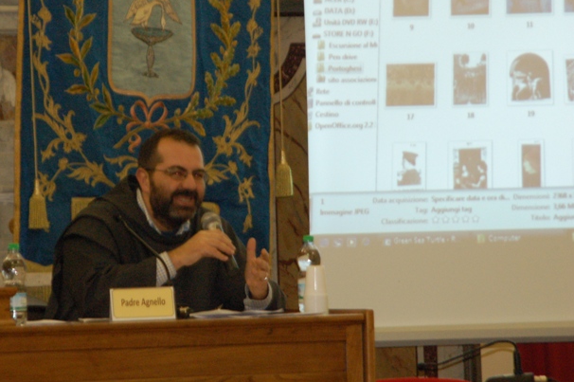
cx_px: 197
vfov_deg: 5.0
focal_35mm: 277
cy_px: 166
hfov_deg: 7.4
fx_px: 4413
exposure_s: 1/60
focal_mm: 140
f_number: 6
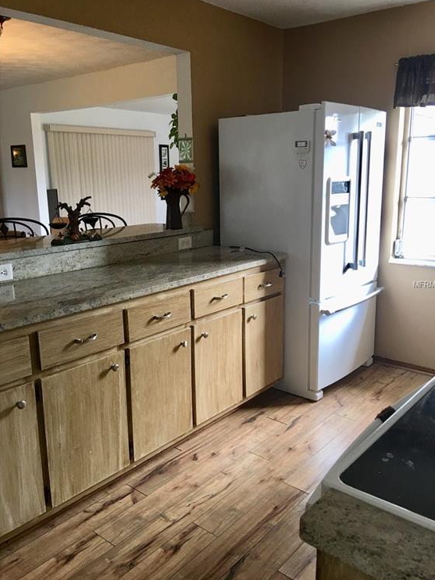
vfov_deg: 59.9
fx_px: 502
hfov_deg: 46.8
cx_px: 223
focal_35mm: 30
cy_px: 285
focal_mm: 4.15
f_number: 2.2
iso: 32
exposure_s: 1/30
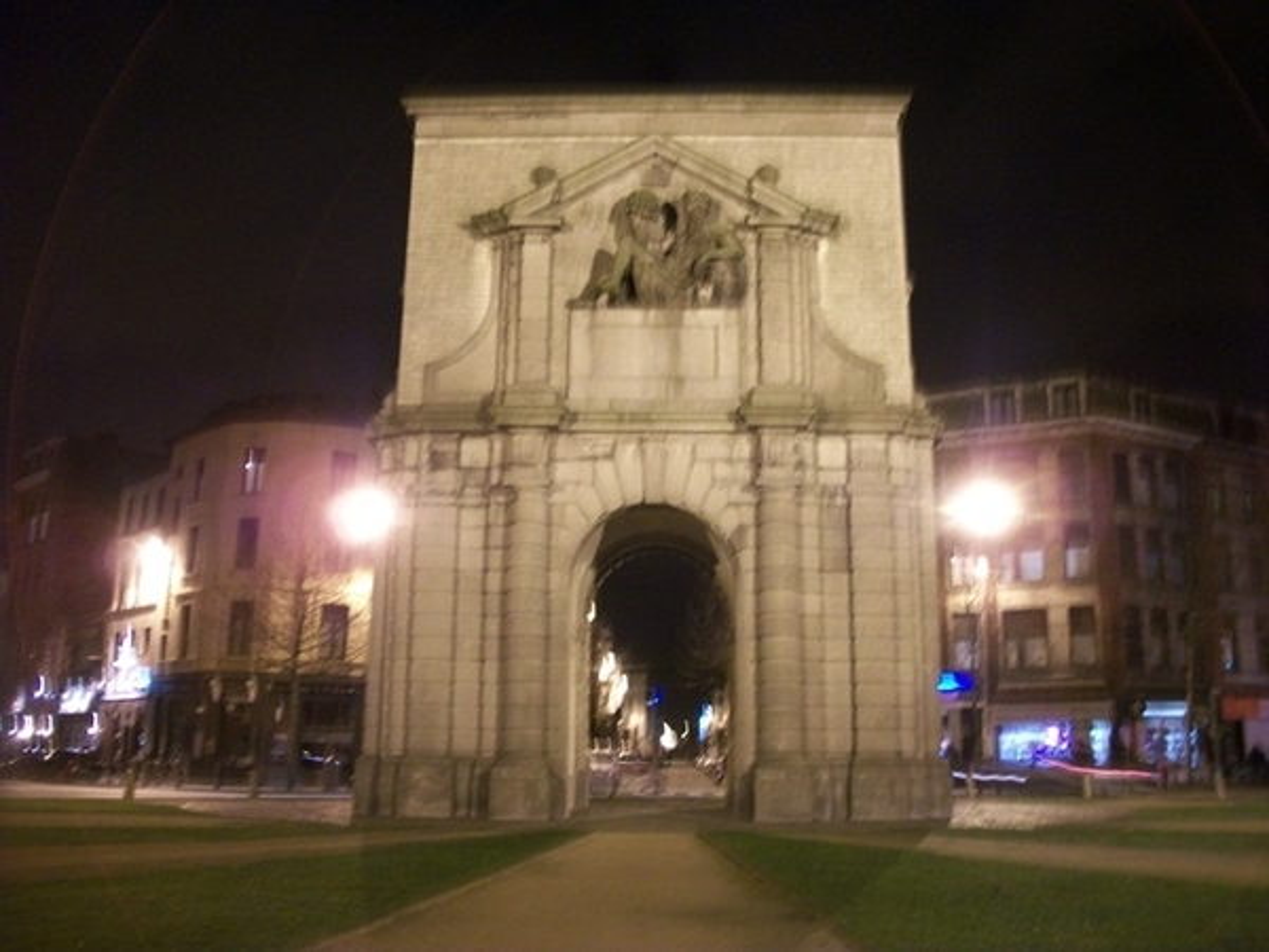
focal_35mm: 32
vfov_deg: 44.2
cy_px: 476
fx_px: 1173
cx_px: 634
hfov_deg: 56.8
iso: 160
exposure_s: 1/2
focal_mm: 5.7
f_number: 2.9
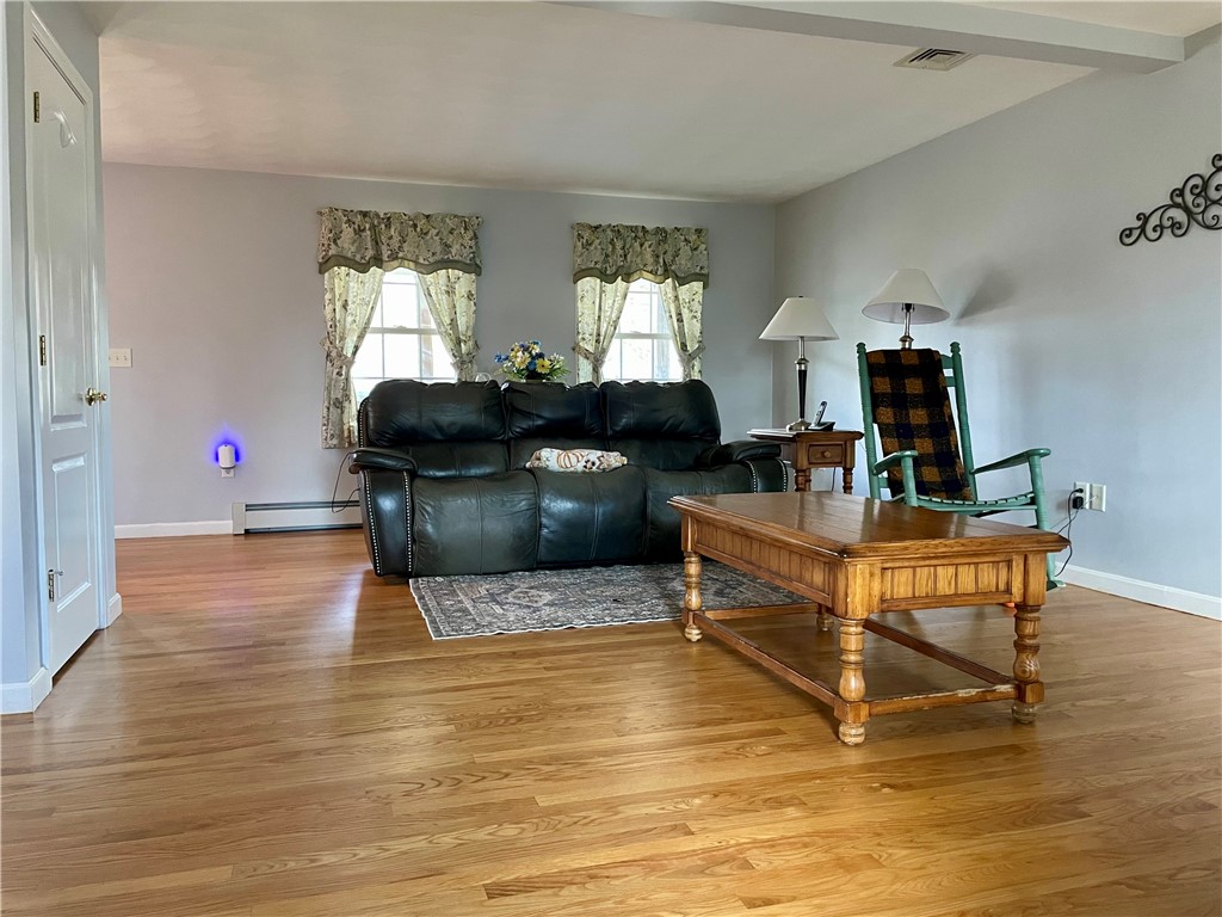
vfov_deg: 53.1
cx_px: 611
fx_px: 918
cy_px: 458
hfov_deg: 67.3
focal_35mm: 26
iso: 400
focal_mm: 4.2
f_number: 1.6
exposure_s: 1/40
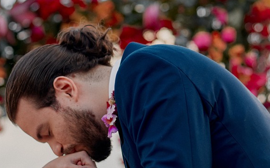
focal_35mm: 180
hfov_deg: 11.6
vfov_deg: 7.3
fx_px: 1324
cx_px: 43
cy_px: 114
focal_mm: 85
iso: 79
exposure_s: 1/400
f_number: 2.5
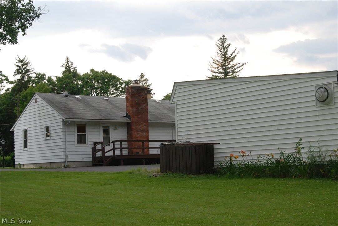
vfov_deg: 22.7
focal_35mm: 60
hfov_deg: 33.4
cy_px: 113
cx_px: 169
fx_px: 564
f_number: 5.6
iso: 400
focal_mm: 40
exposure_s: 1/200
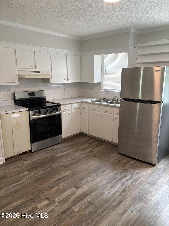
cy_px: 113
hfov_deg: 53.1
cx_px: 84
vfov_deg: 67.3
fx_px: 169
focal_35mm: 26
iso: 200
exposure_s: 1/120
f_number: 1.6
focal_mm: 5.96
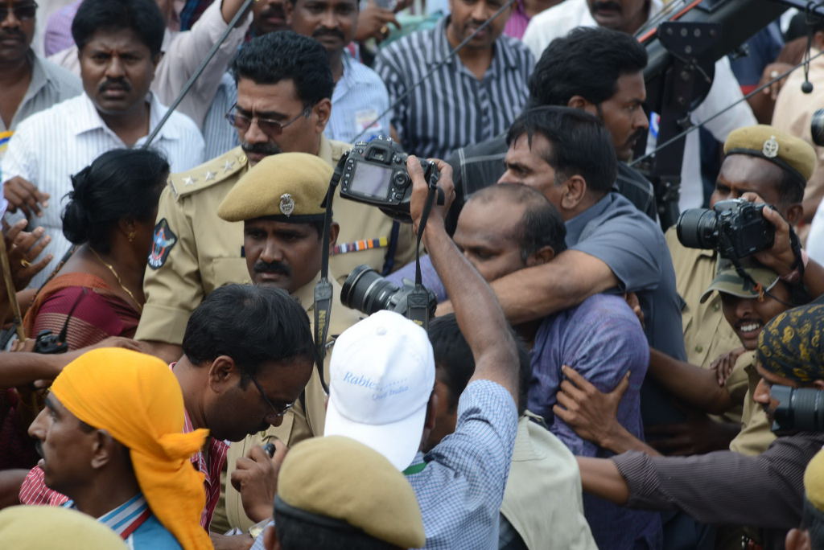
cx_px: 412
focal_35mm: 190
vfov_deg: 7.2
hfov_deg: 10.8
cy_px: 275
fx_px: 4351
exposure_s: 1/160
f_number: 9
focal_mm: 190
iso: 200
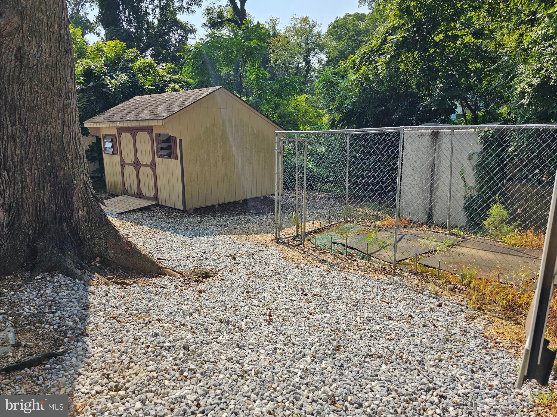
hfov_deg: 73.9
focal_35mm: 23
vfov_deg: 58.9
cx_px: 278
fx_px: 370
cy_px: 208
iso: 10
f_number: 1.7
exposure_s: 1/394
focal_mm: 6.3
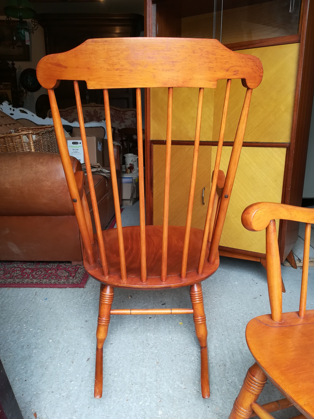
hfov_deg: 53.1
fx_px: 314
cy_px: 210
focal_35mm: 26
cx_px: 157
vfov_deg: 67.3
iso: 64
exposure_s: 1/40
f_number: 2.2
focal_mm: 3.83
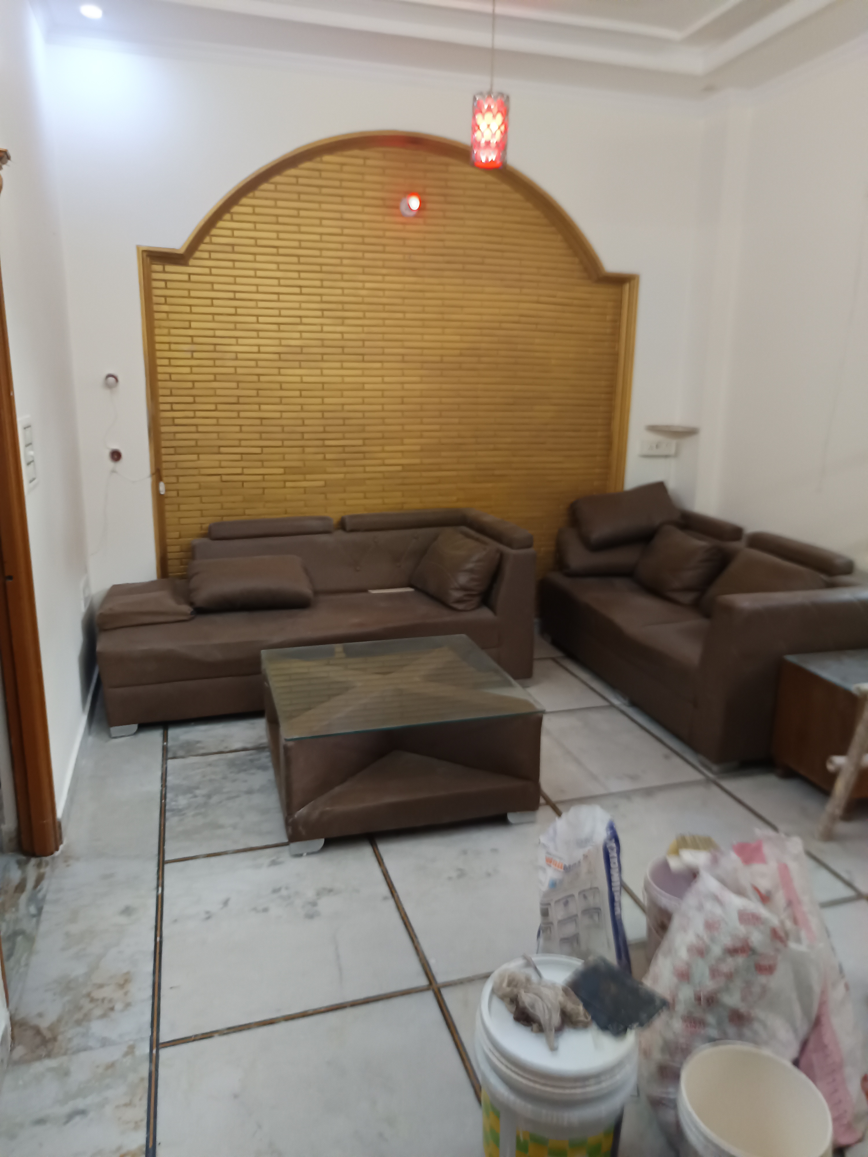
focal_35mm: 24
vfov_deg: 71.6
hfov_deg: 56.8
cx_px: 434
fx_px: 802
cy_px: 578
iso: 1103
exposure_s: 1/50
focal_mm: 5.31
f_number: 1.7
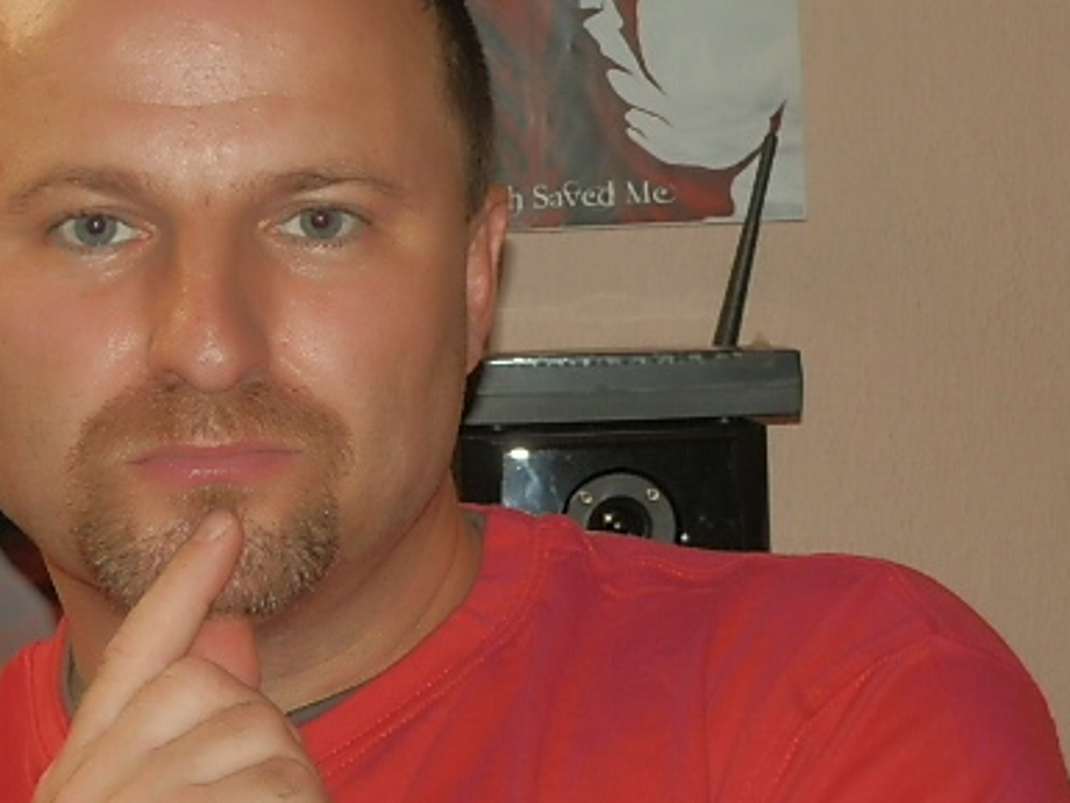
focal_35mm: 128
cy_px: 381
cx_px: 256
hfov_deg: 15.3
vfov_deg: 11.6
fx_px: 3958
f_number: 3.9
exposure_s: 1/125
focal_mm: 13.82
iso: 100
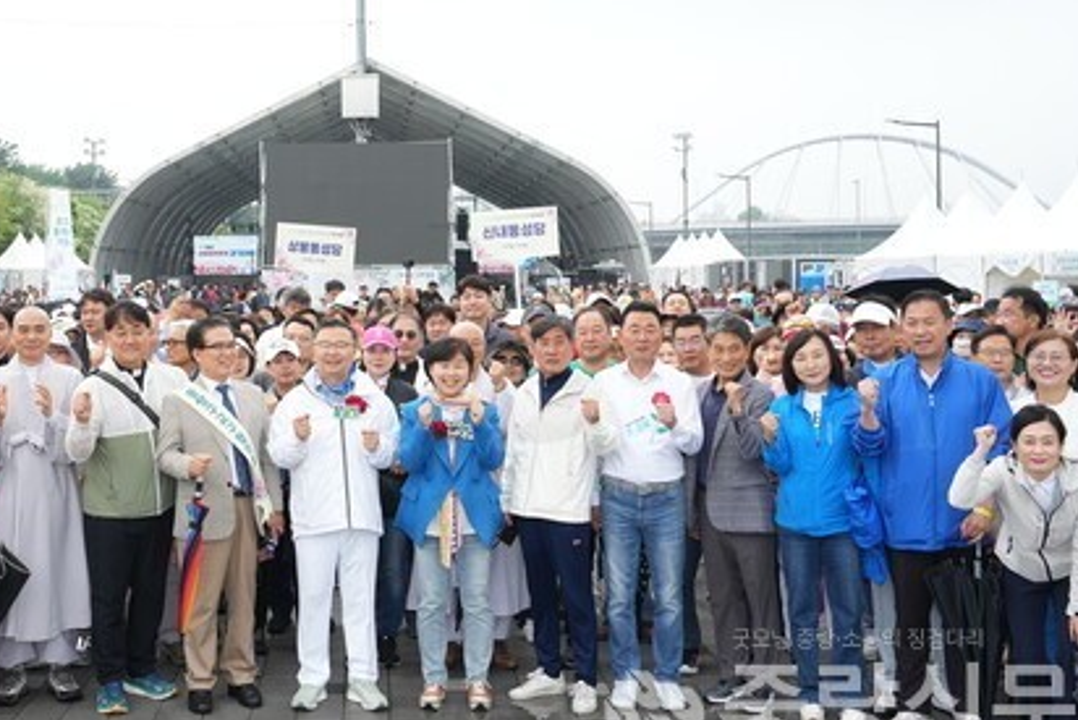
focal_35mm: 51
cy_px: 270
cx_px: 330
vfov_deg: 26.4
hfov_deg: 38.3
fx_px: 1528
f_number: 5.6
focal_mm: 35
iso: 250
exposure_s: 1/200
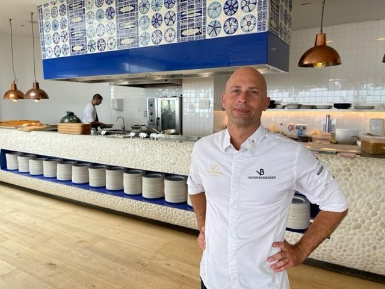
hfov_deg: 67.3
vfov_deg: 53.1
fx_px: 289
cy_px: 144
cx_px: 192
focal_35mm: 26
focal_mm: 5.1
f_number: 1.6
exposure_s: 1/163
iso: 32
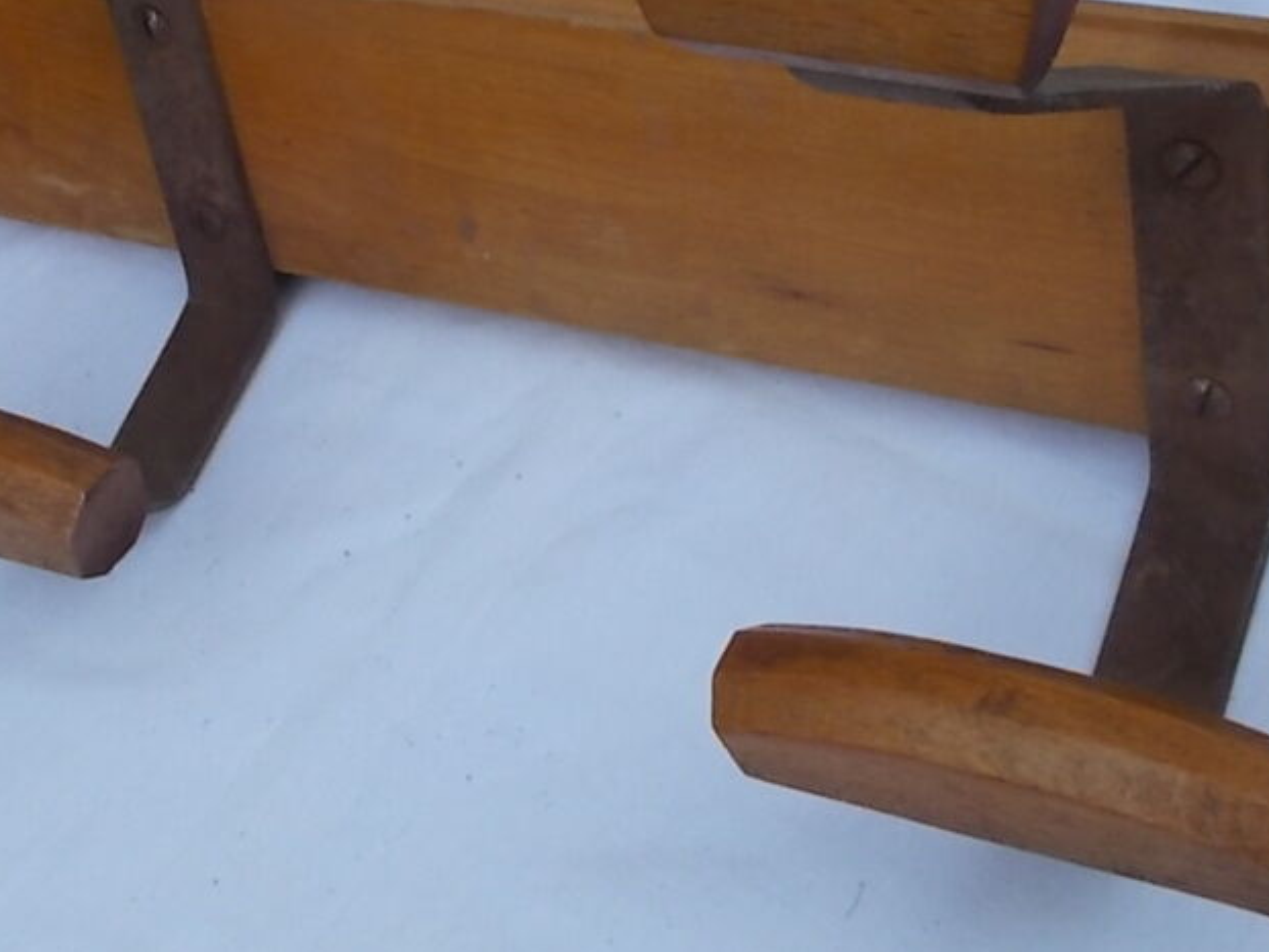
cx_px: 777
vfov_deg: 21.7
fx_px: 2457
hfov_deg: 28.9
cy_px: 210
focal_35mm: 67
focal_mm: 4.6
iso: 80
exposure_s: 1/100
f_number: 8
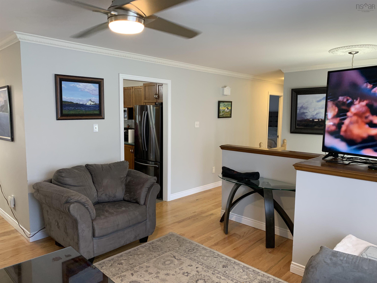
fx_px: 283
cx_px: 188
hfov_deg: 67.3
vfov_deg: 53.1
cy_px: 142
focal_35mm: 26
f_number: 1.8
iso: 64
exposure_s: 1/60
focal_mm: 4.25
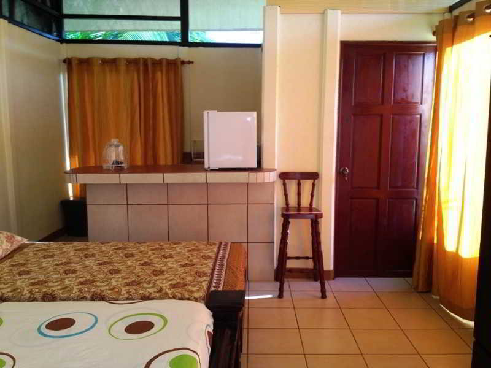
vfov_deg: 40.7
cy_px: 184
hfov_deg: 52.6
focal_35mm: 35
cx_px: 246
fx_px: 496
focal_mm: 4.28
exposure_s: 1/40
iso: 64
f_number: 2.4
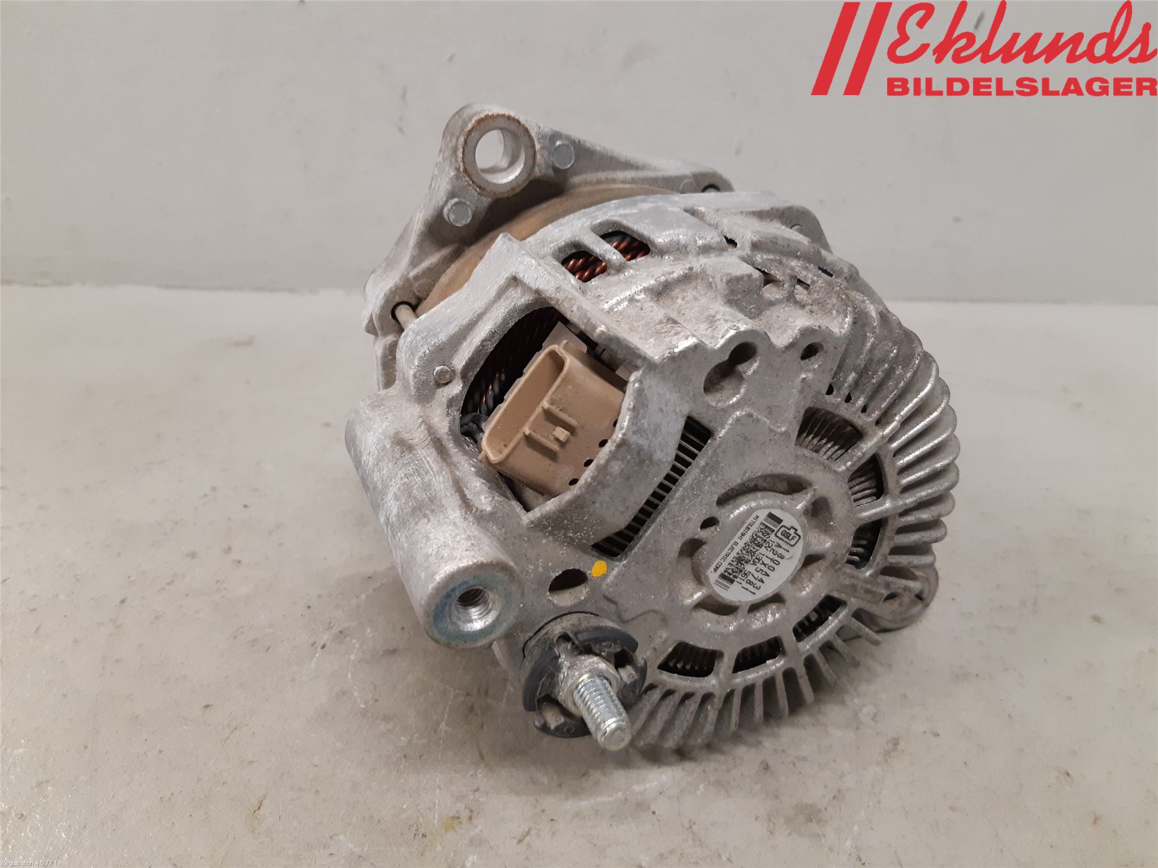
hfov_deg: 67.3
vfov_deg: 53.1
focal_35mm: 26
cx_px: 579
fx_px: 870
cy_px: 434
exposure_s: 1/50
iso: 200
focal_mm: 3.93
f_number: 1.7
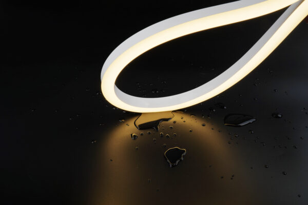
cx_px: 154
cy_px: 102
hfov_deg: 51.9
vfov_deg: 35.9
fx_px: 317
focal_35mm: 37
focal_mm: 37
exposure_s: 1/20
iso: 100
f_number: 22
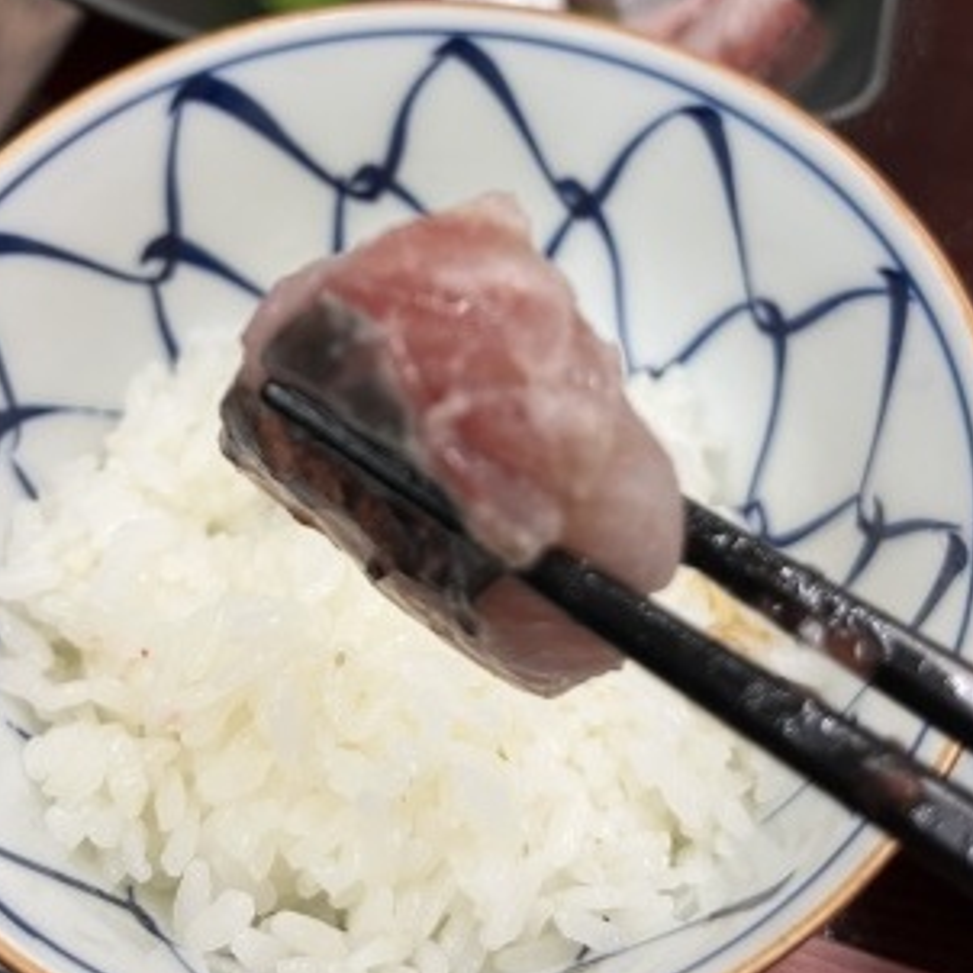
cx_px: 501
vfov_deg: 43.2
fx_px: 1208
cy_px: 319
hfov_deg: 43.9
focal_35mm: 38
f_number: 1.6
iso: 125
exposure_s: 1/50
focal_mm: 5.1
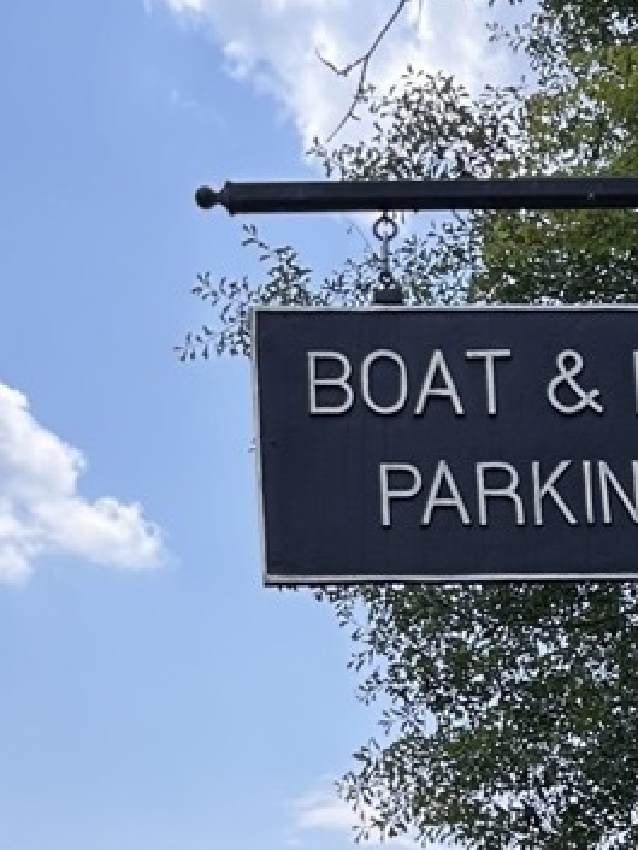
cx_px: 655
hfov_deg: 16.6
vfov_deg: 20.1
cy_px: 1187
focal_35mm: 87
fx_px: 2137
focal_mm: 6.86
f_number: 1.78
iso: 80
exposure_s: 1/1779
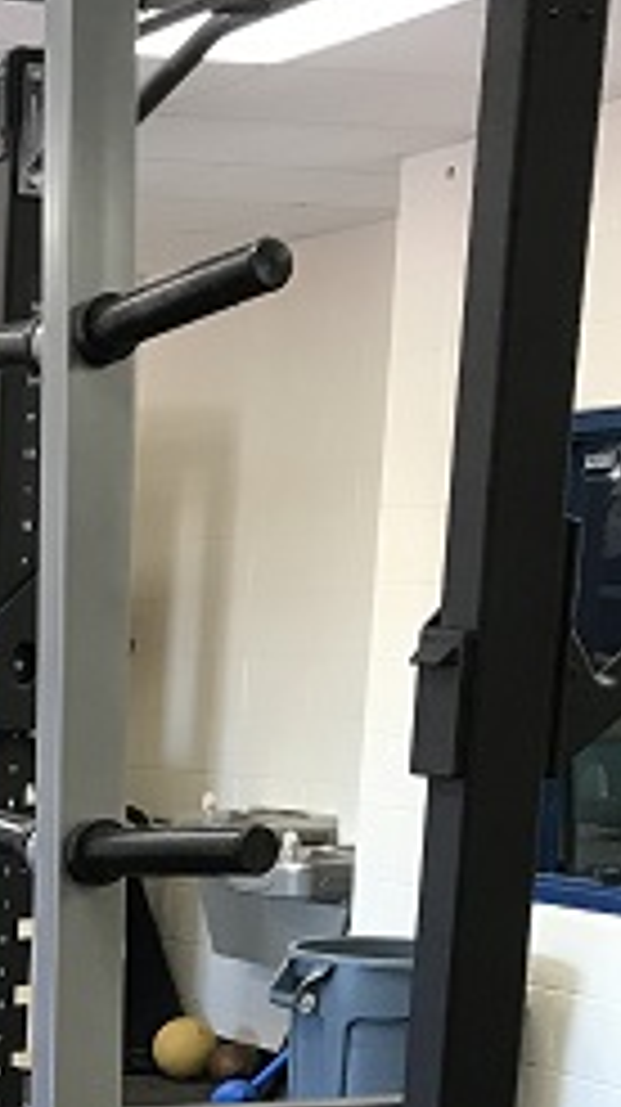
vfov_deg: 22.6
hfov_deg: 12.3
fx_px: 2640
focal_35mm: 90
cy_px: 1152
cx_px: -484
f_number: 1.8
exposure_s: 1/30
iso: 40
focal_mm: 3.99
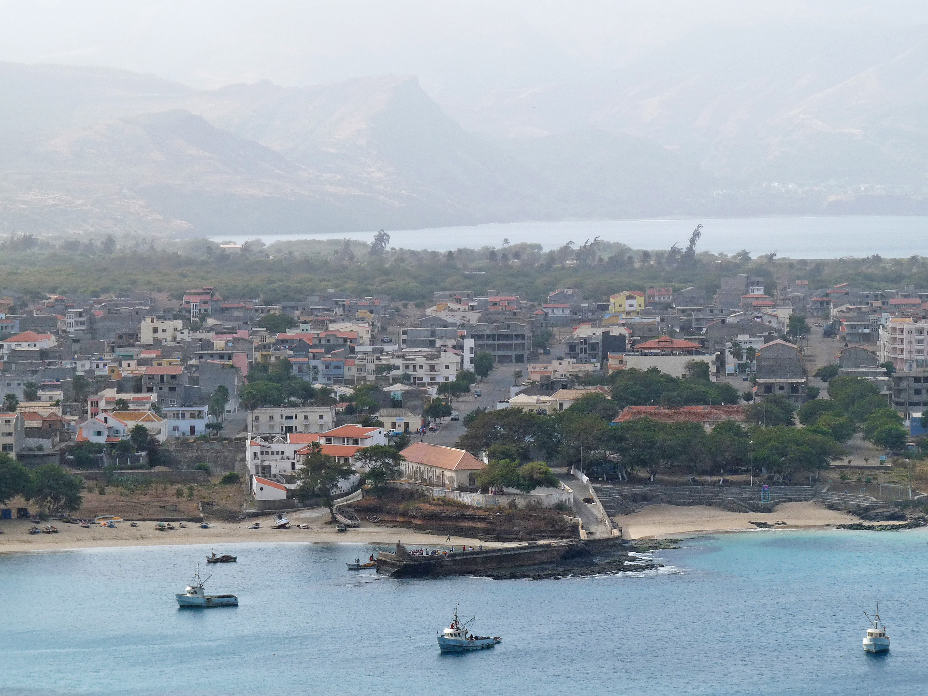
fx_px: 4021
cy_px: 348
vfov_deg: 9.9
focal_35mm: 150
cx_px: 464
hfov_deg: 13.2
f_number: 5.6
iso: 100
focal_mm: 26.7
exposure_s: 1/500
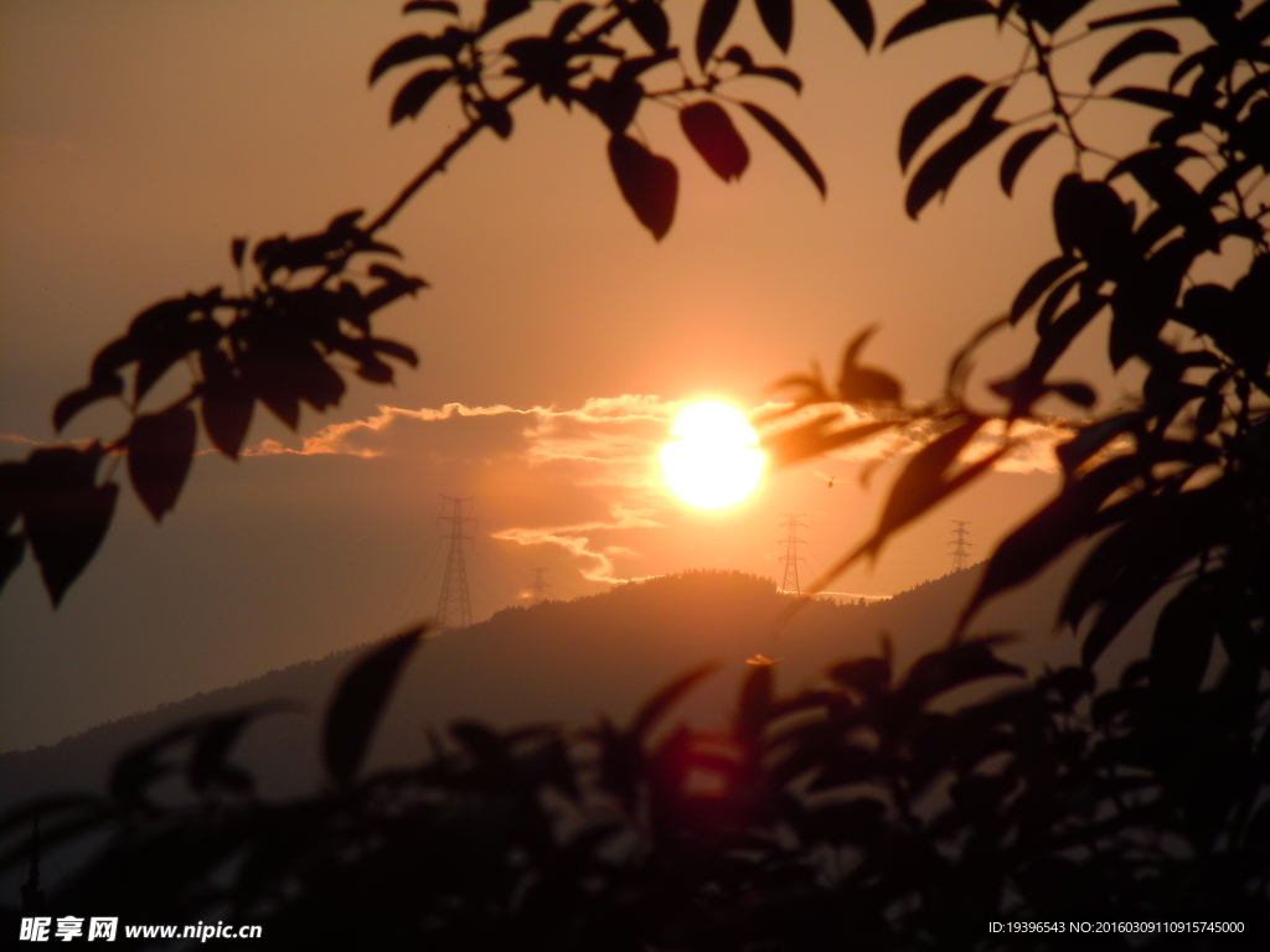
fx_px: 11006
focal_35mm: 300
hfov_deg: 6.6
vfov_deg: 5.0
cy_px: 476
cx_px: 635
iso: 100
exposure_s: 1/800
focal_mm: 54
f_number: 5.6
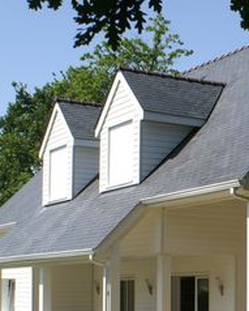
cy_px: 237
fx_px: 846
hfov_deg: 16.1
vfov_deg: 20.6
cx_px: 300
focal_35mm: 92
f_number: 11
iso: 100
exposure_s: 1/125
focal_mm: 26
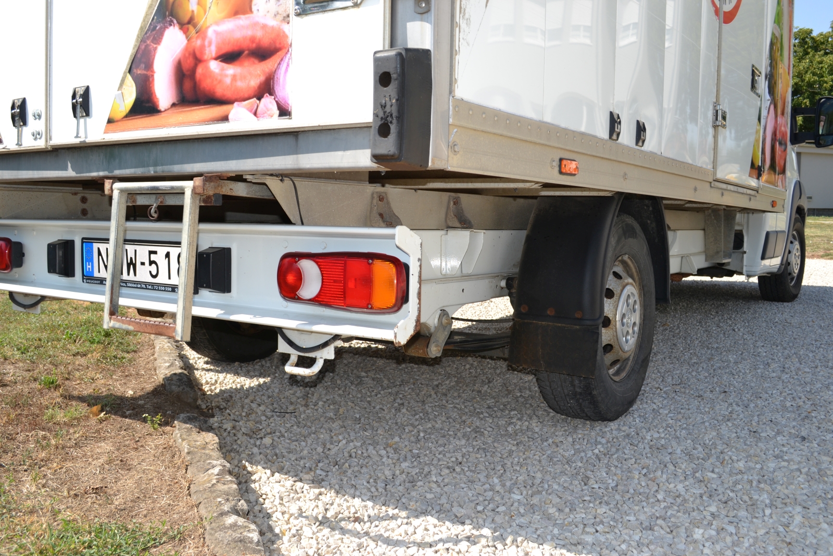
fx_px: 764
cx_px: 416
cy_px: 278
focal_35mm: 33
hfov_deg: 57.2
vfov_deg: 40.0
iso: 100
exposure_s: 1/200
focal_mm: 22
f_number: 7.1
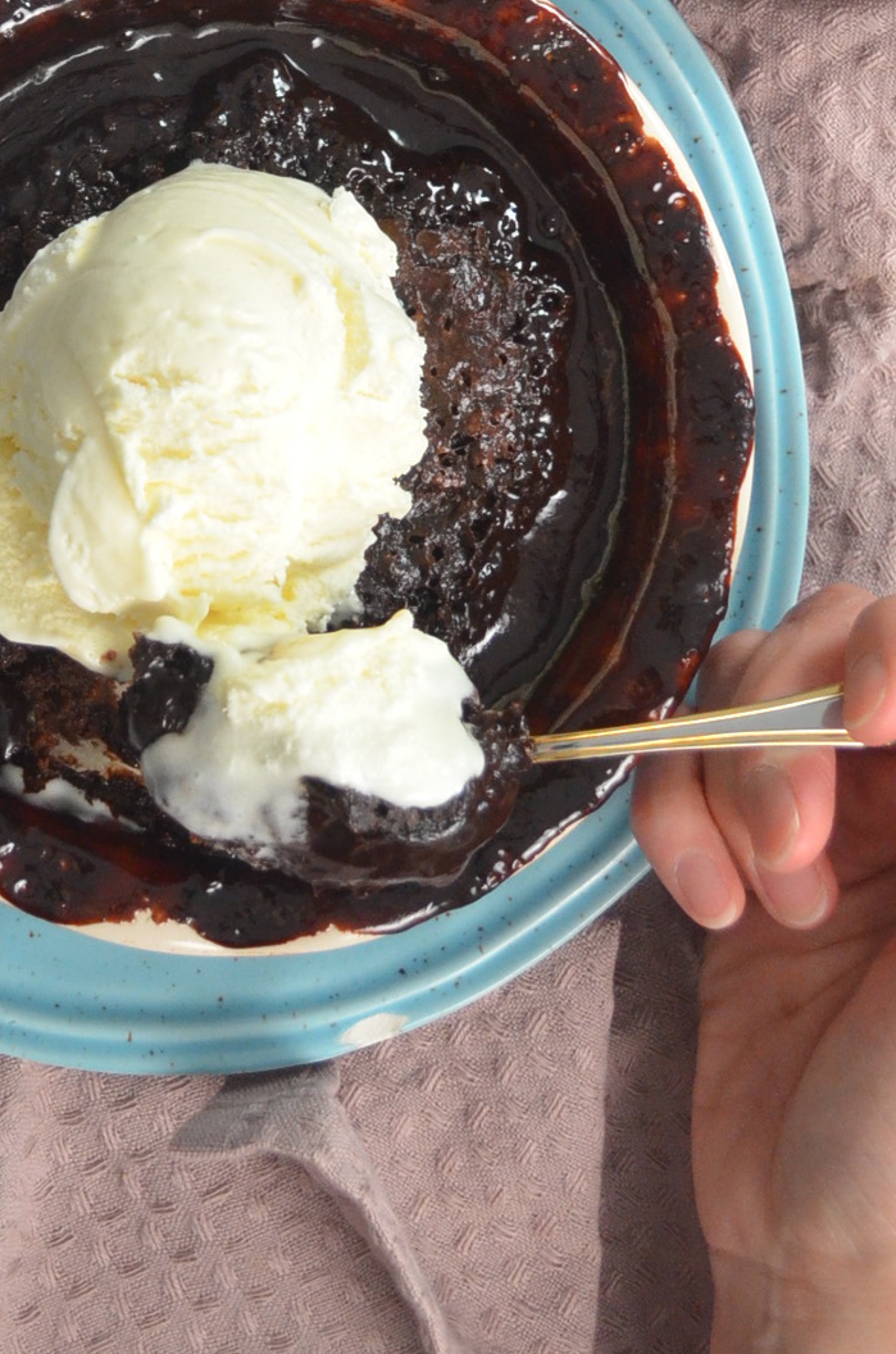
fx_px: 3151
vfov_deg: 23.0
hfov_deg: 16.1
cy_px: -68
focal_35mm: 84
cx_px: 270
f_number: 4
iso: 1600
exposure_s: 1/60
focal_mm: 24
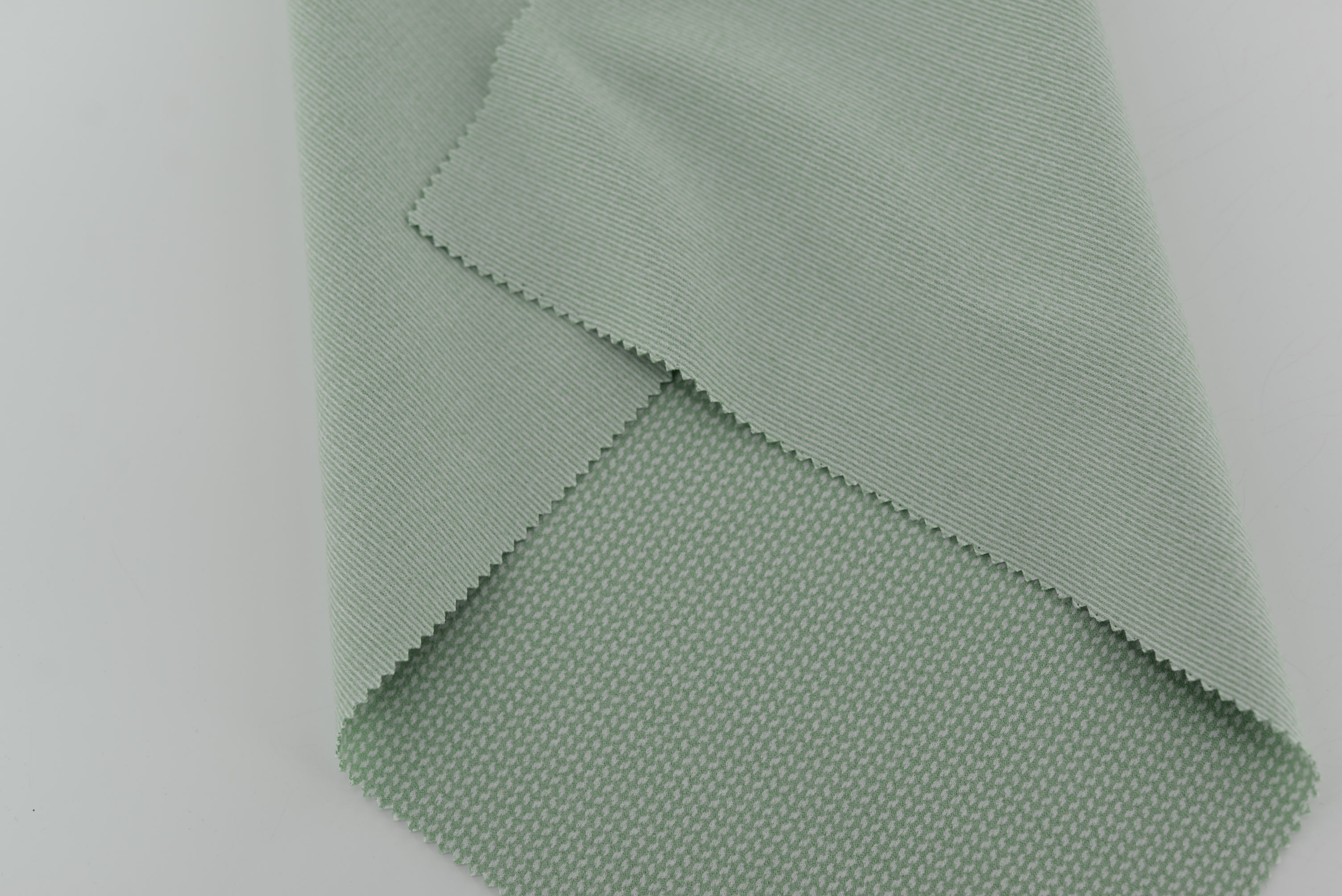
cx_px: 671
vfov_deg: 27.0
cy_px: 448
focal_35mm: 50
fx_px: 1865
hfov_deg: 39.6
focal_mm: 50
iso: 100
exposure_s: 1/320
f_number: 3.5
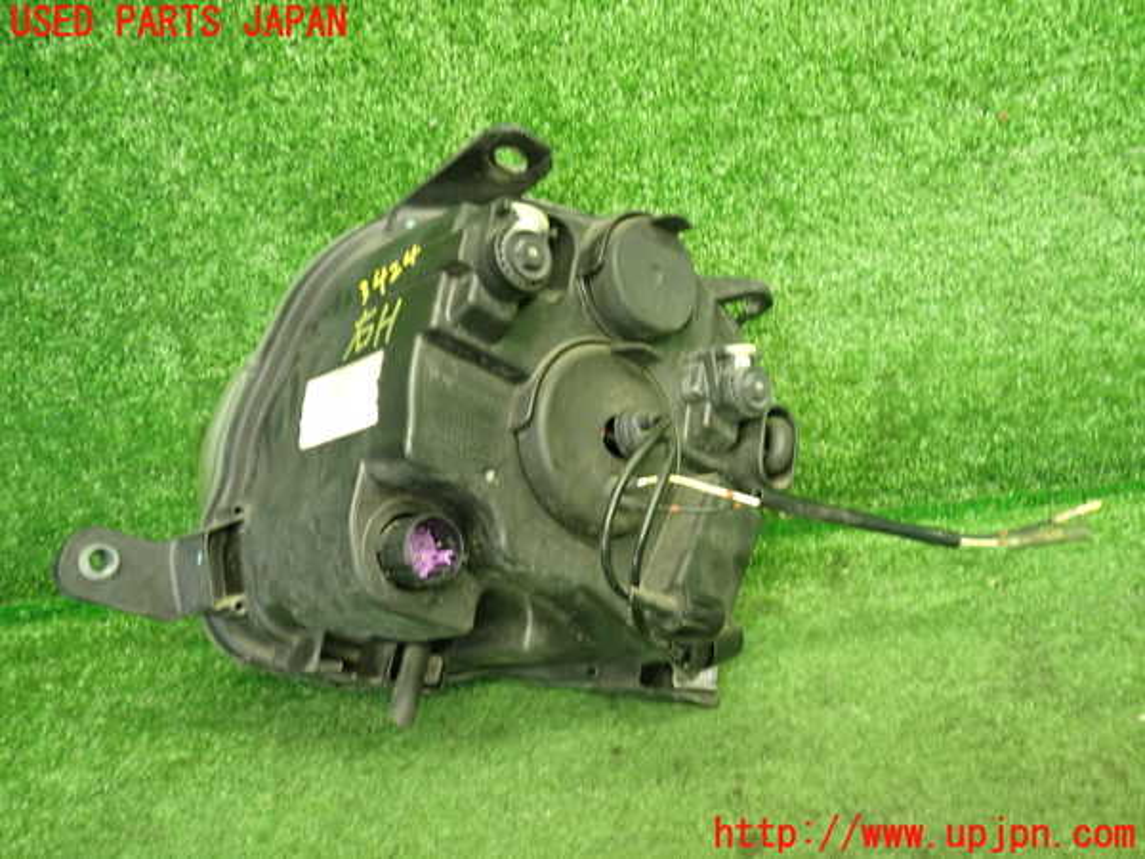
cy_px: 430
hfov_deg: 60.0
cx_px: 572
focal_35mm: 30
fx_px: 992
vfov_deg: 46.8
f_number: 2.3
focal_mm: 5.4
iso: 320
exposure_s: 1/30
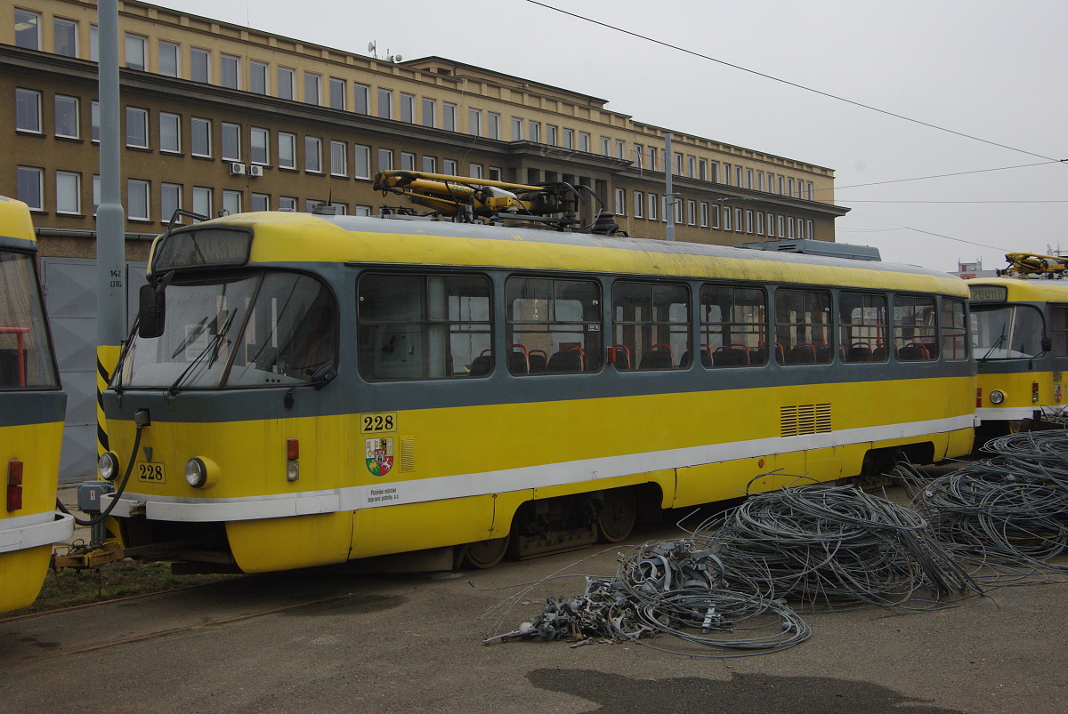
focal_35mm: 43
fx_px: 1277
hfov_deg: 45.4
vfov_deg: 31.3
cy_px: 357
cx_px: 534
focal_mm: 29
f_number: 8
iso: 400
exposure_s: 1/200
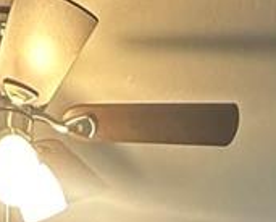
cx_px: 118
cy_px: 632
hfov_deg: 19.9
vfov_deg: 11.2
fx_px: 785
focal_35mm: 96
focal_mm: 2.22
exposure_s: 1/60
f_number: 2.2
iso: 400
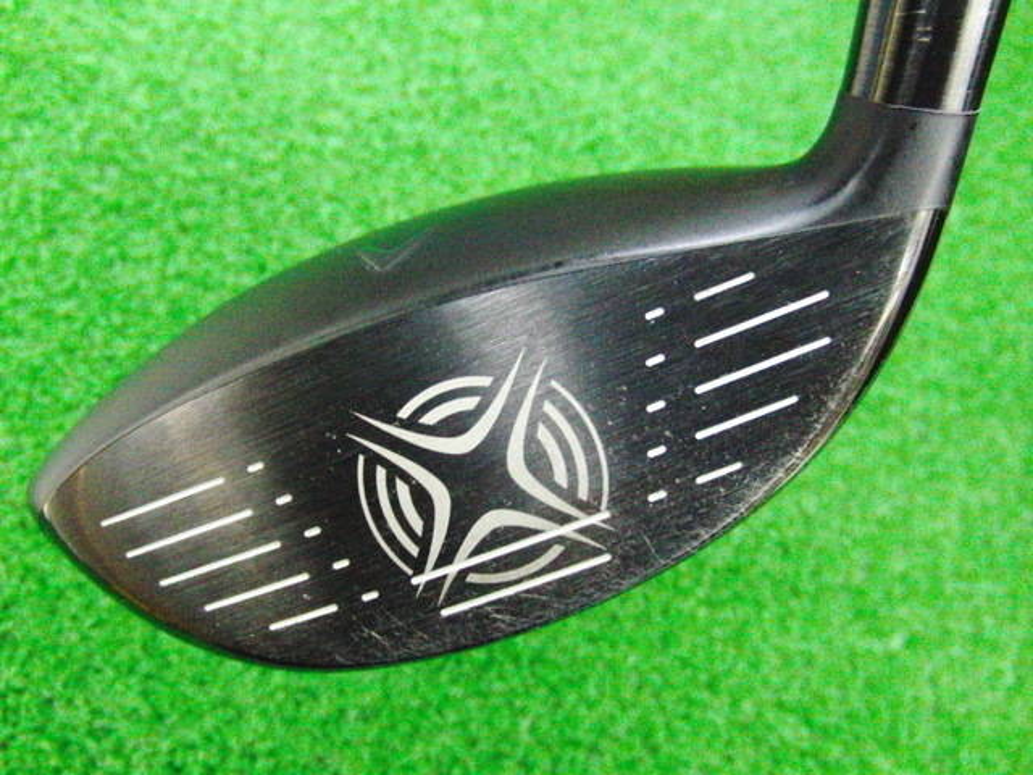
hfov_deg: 50.1
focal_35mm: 37
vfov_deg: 38.7
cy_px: 388
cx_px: 516
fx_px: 1104
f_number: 3.6
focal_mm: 6.42
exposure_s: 1/80
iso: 3200
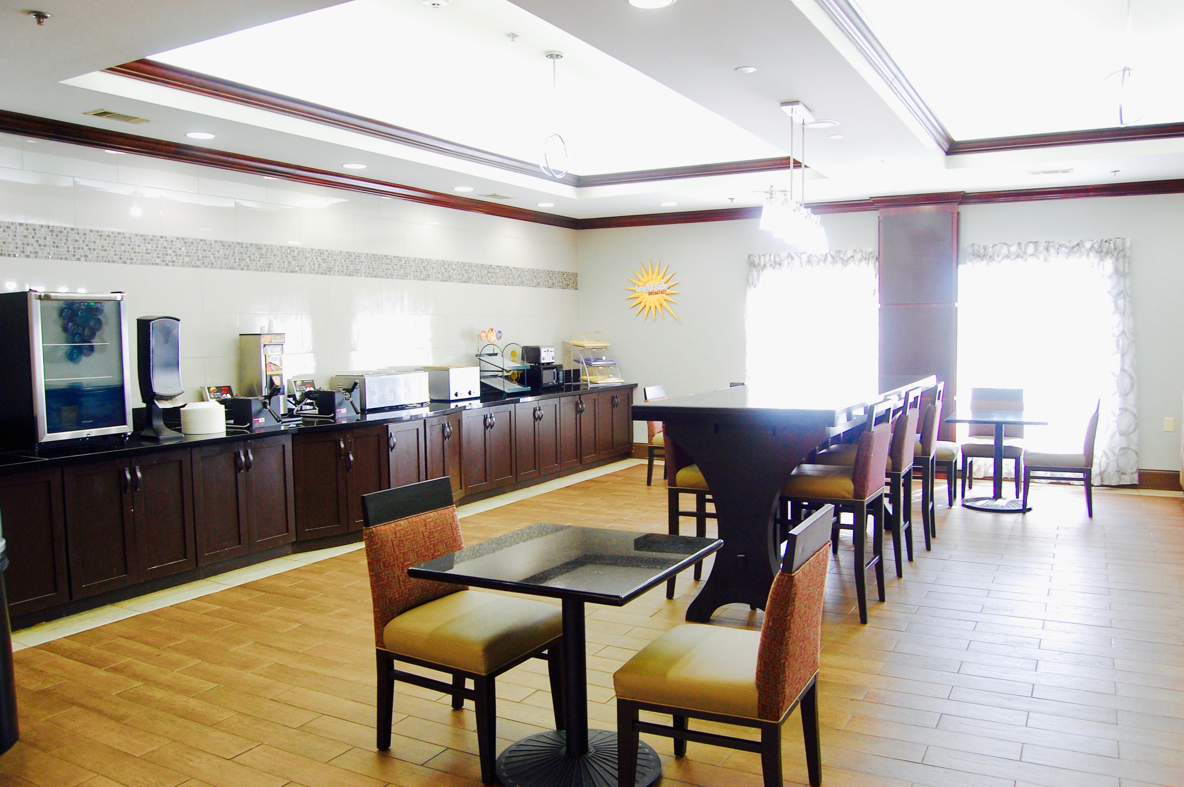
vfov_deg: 47.8
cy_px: 394
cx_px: 592
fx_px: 887
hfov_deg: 67.4
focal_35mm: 27
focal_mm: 18
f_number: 7.1
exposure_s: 1/30
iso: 720
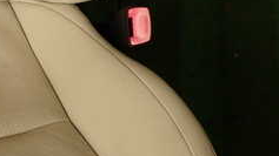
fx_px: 510
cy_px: 210
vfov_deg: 16.4
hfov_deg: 28.2
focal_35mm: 69
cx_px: -18
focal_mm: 4.5
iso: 100
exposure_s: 1/125
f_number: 2.8
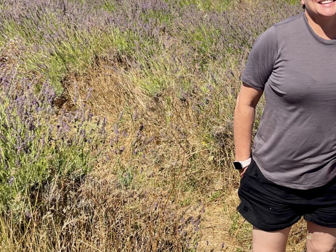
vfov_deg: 23.3
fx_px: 612
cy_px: 101
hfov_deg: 29.2
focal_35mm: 63
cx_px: 317
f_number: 1.6
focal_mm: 5.1
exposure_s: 1/4049
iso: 32
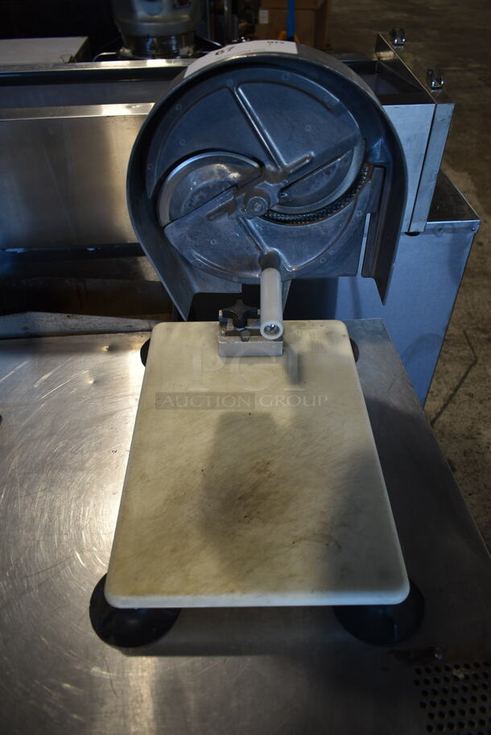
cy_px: 368
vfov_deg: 67.3
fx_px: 551
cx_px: 246
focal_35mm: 27
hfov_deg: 48.0
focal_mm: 18
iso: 100
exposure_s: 1/30
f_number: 3.5
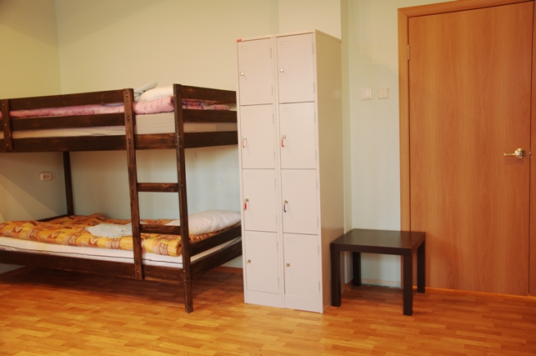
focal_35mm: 33
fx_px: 491
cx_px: 268
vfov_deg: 39.9
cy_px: 178
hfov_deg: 57.3
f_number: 4.5
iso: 400
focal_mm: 22
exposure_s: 1/3
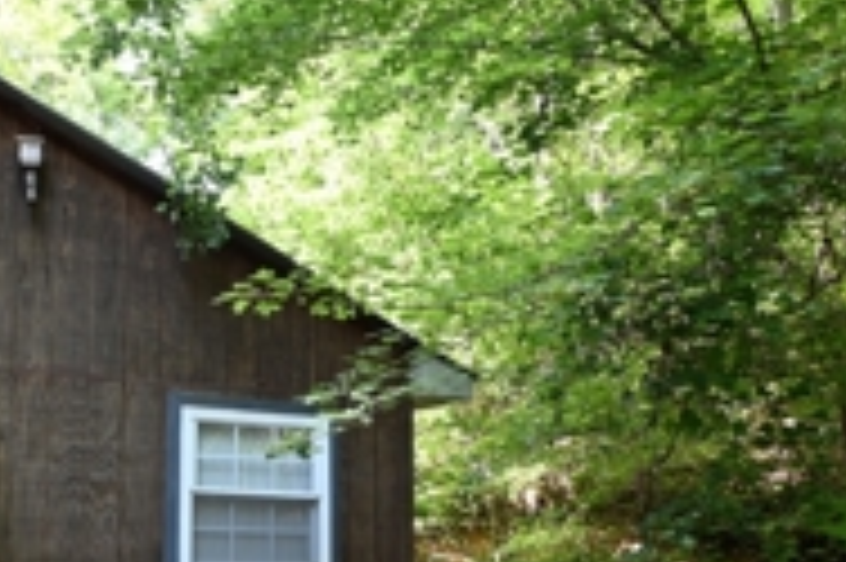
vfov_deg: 30.5
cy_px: 434
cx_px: 243
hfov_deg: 44.4
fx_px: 1010
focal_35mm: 43
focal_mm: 12
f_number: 3.5
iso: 400
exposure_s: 1/125
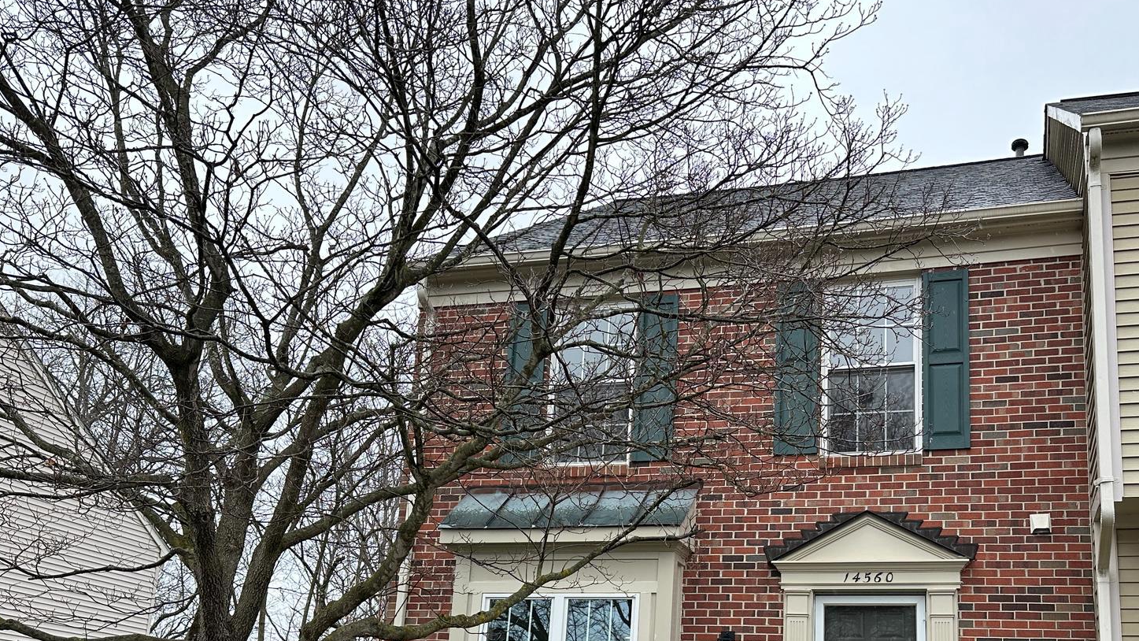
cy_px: 506
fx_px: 1117
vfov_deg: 31.2
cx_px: 685
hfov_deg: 53.6
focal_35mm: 37
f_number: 1.78
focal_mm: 6.86
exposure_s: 1/724
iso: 80
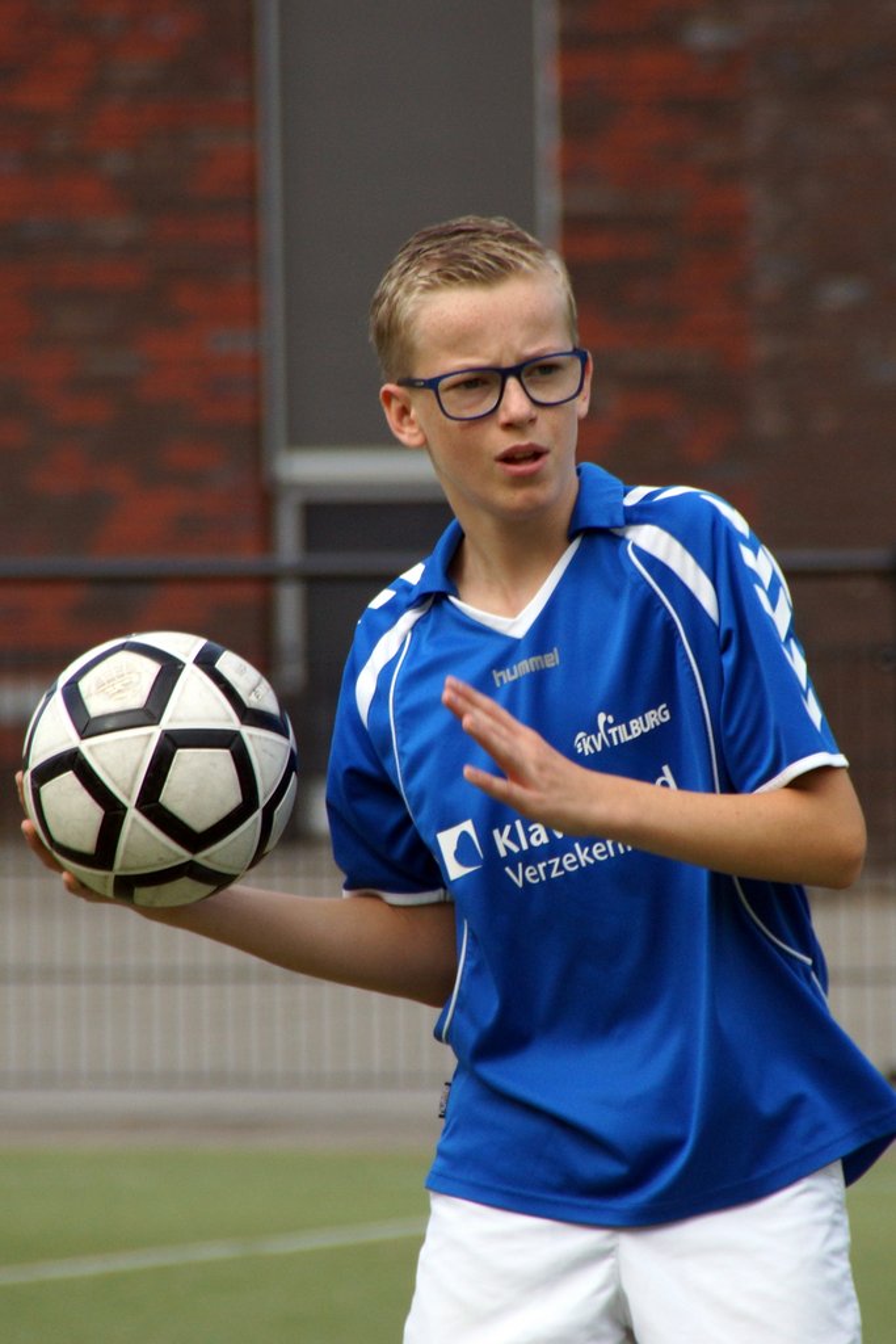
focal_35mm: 375
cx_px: 448
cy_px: 672
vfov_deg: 5.5
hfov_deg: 3.7
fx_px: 13994
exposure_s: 1/1000
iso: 400
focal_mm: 250
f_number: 7.1
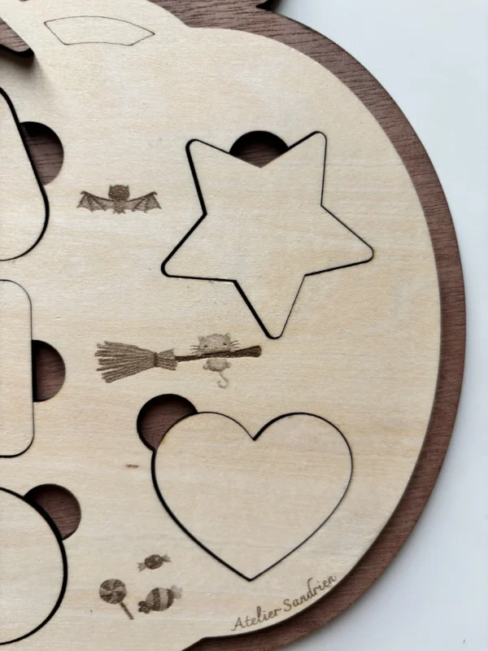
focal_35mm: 26
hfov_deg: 53.1
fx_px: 489
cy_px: 326
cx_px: 244
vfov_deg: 67.3
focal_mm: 5.96
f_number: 1.6
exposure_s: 1/129
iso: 32
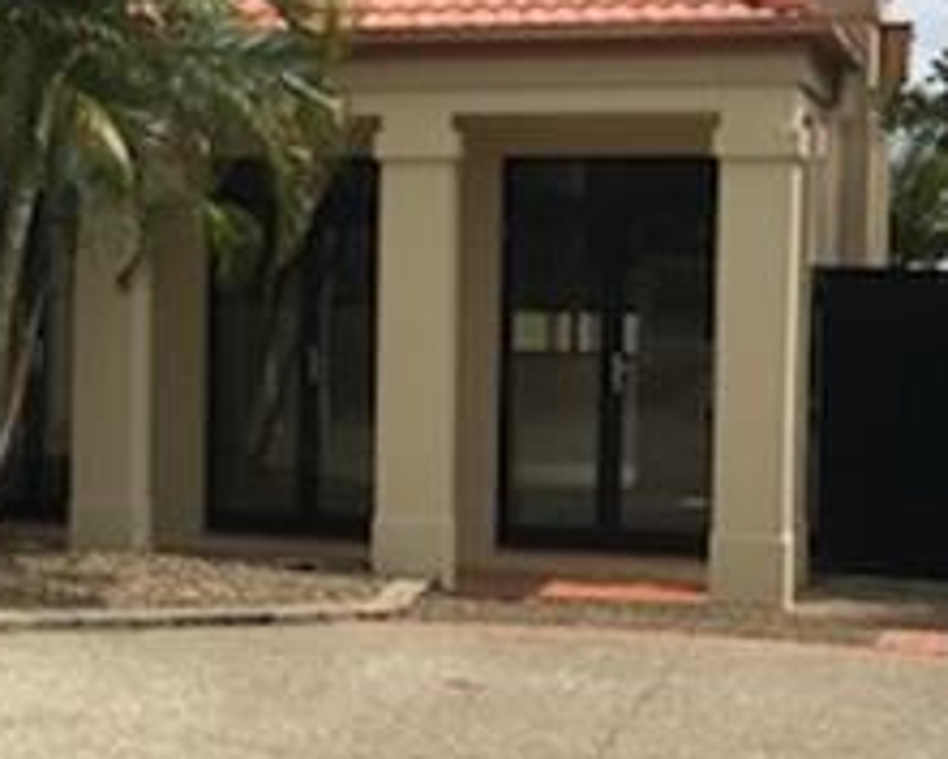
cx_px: -472
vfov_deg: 15.6
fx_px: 2779
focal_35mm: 99
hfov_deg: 17.4
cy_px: 334
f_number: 1.8
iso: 20
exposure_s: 1/4808
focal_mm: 3.99
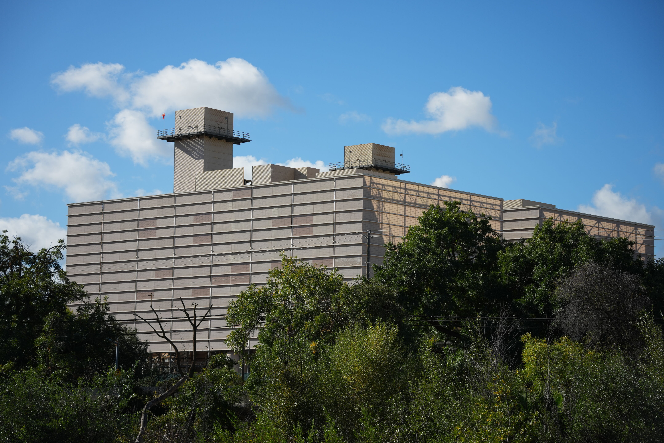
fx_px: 1568
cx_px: 332
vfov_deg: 16.1
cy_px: 222
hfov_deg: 23.9
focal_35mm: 85
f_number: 5.6
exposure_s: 1/1600
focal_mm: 85
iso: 250
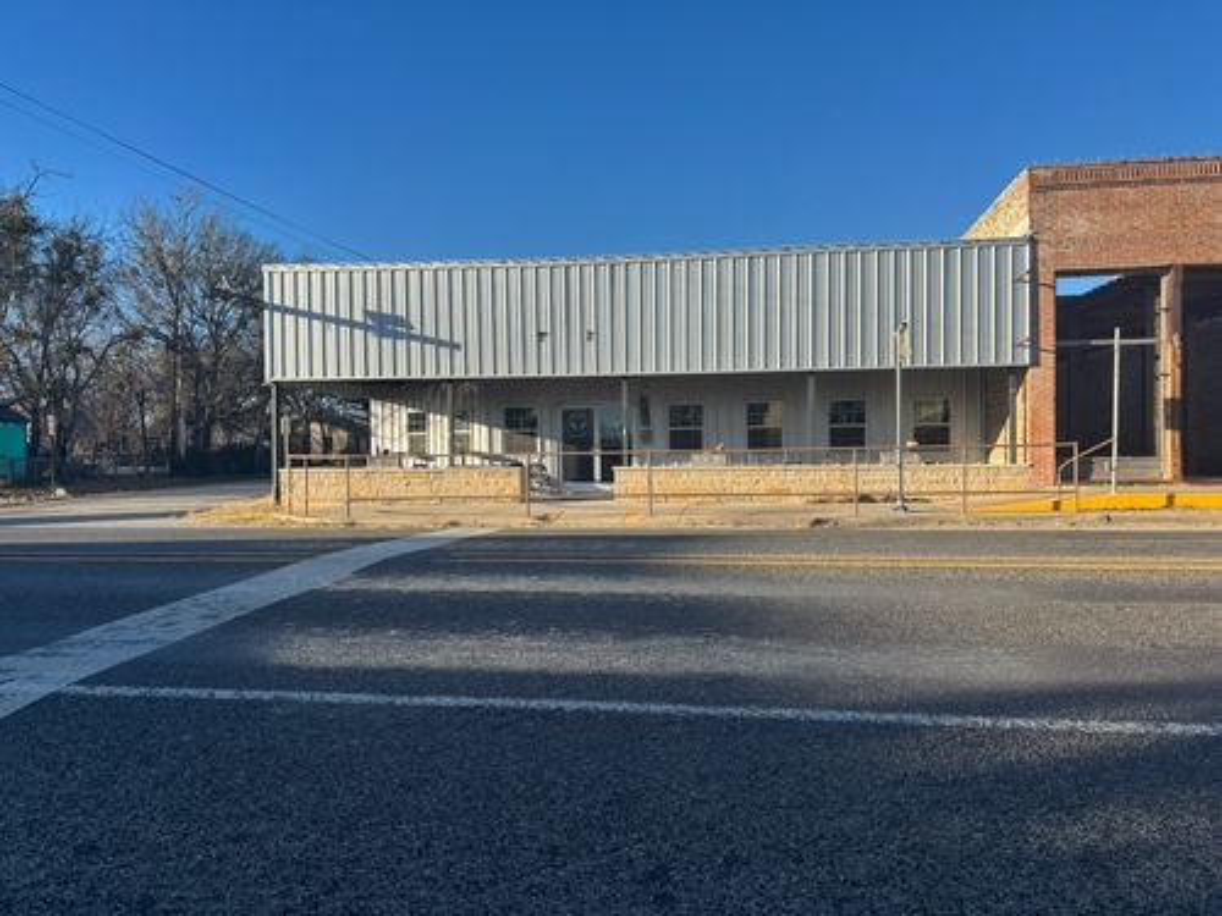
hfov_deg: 67.3
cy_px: 458
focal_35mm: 26
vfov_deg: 53.1
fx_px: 918
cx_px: 611
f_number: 1.6
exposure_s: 1/1845
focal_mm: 5.96
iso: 50
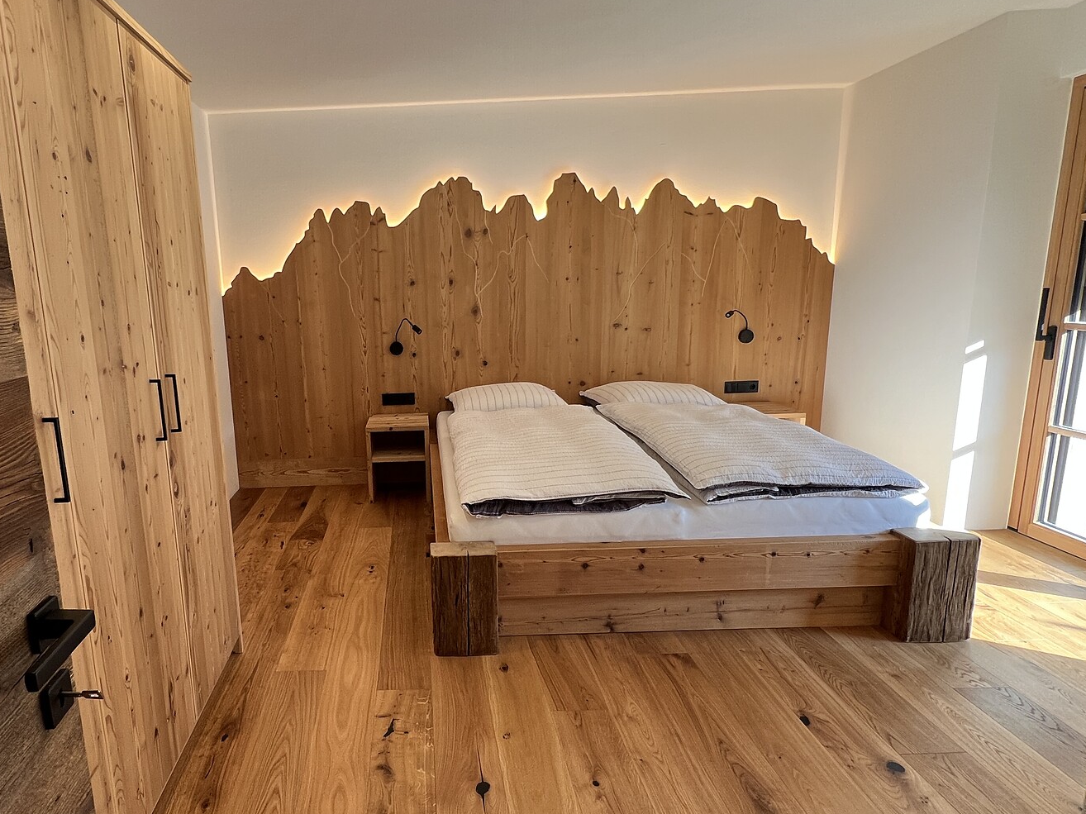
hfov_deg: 83.3
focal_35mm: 19
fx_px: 596
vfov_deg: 68.7
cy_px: 412
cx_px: 417
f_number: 1.8
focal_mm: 1.57
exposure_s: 1/99
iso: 100
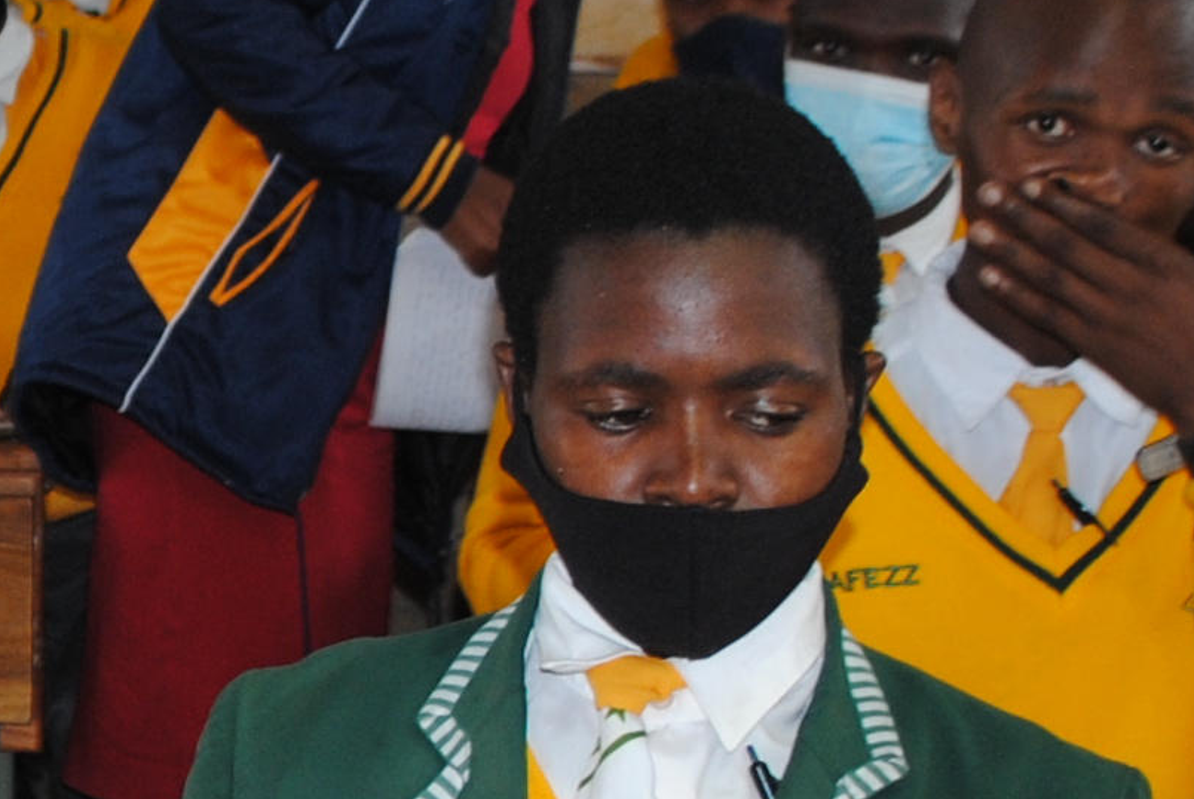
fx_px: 4316
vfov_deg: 10.6
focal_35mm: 130
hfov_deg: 15.1
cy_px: 527
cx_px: -336
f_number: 3.5
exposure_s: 1/60
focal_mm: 18
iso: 200
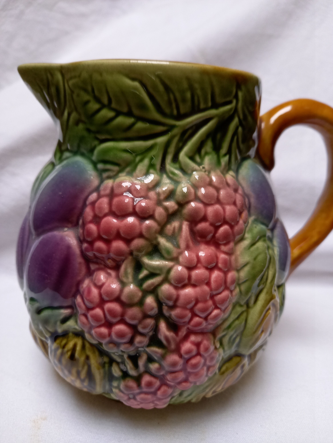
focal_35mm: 25
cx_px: 166
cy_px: 222
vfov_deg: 69.4
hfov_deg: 54.9
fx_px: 321
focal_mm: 4.65
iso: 200
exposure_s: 1/50
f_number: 1.8
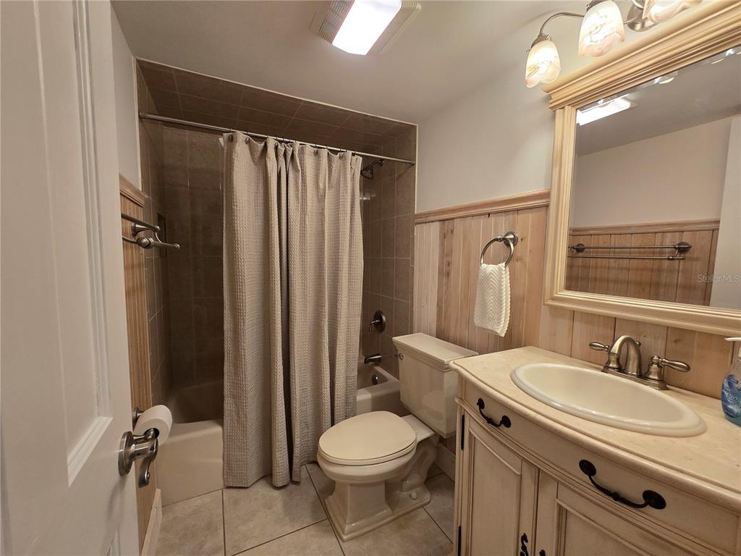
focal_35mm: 13
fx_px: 278
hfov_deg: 106.2
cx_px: 370
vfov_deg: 89.9
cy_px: 278
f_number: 2.2
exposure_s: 1/60
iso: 160
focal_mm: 2.2
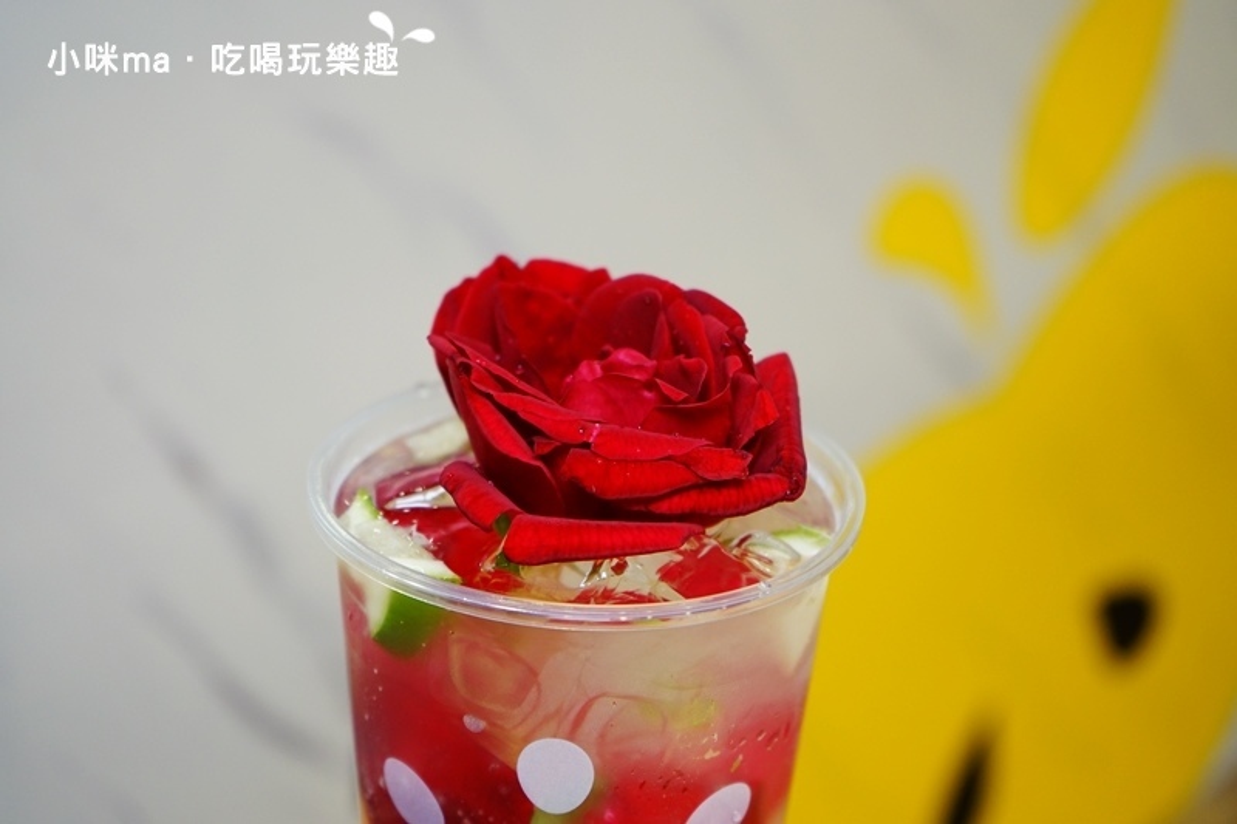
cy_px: 412
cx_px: 618
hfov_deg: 32.9
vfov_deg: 22.3
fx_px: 2095
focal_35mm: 61
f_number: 5.6
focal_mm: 61
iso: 800
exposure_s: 1/80
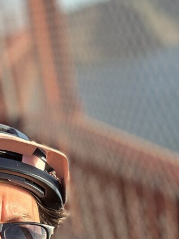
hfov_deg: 21.0
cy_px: 229
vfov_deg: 26.6
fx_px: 483
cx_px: 83
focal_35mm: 70
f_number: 1.9
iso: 25
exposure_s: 1/244
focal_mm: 2.69
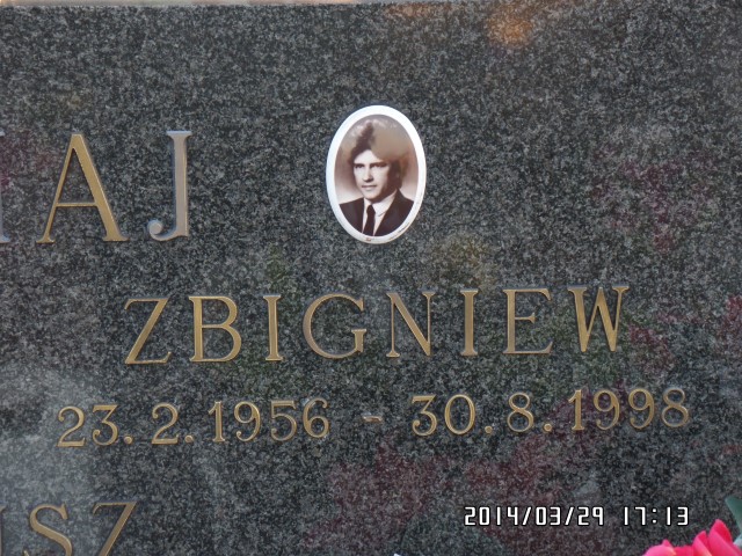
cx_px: 371
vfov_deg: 10.5
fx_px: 3022
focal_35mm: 141
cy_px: 278
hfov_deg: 14.0
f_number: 4.2
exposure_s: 1/60
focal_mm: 25.2
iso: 160
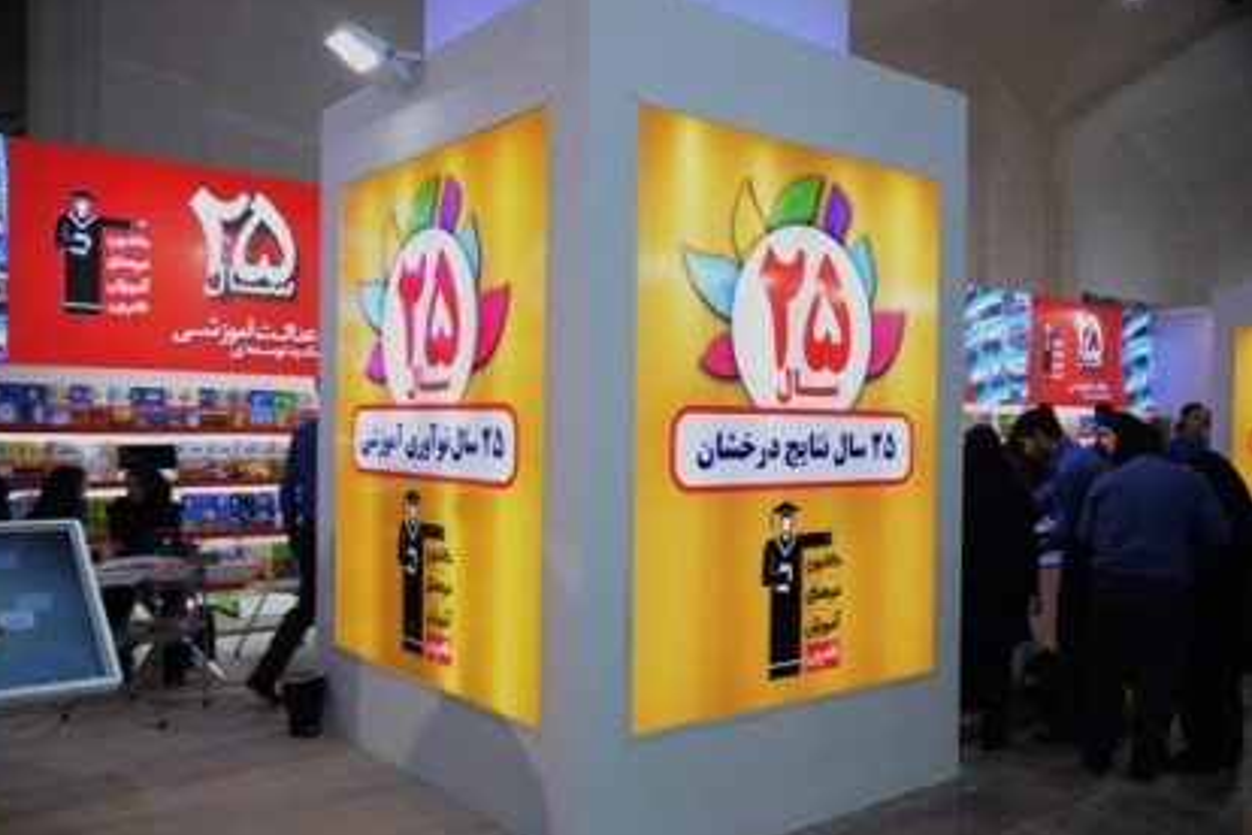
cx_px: 608
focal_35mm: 31
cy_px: 419
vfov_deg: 42.3
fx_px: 1078
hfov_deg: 60.3
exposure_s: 1/40
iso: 500
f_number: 4
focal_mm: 30
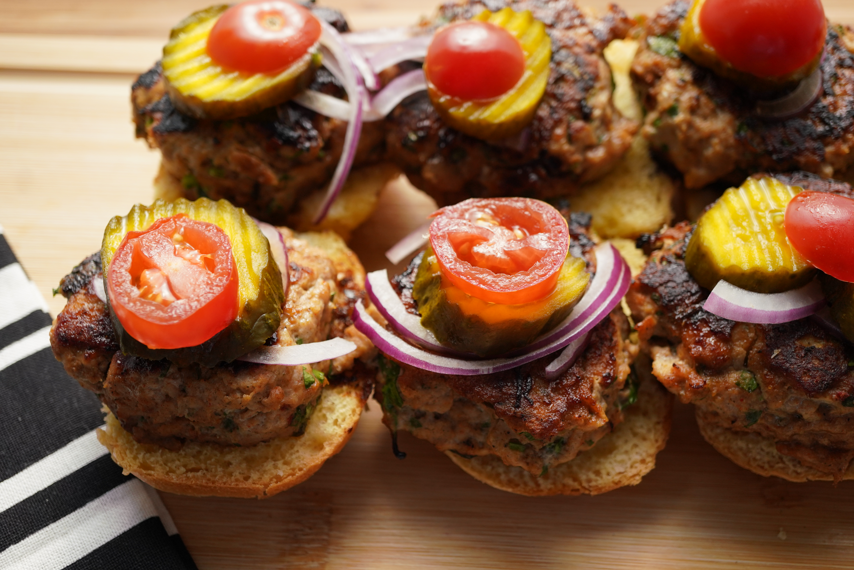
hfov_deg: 43.6
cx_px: 427
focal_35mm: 45
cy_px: 285
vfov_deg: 29.9
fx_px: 1068
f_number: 4
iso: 500
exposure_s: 1/2000
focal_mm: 30
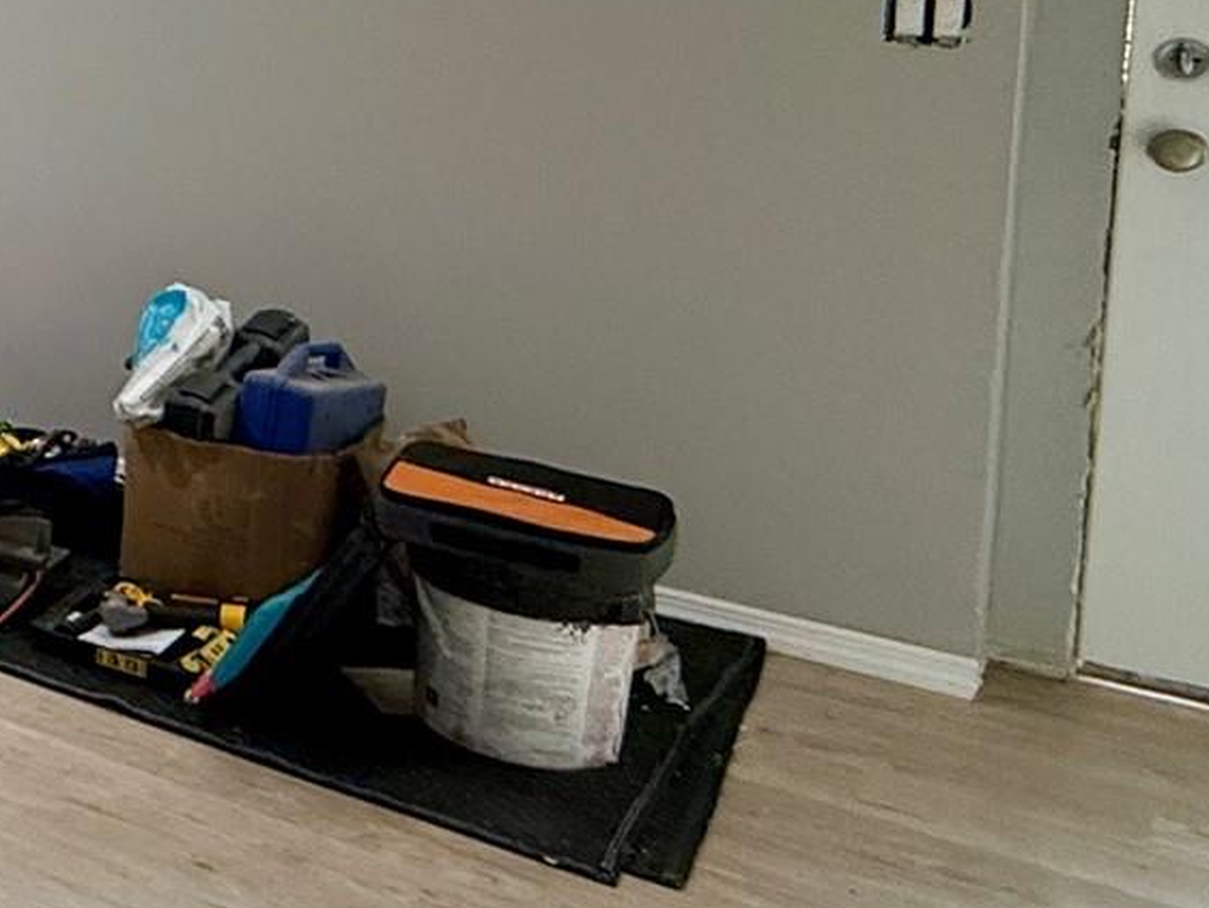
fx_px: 1782
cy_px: 43
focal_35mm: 51
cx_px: -669
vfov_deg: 27.3
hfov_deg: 25.9
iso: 200
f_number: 2.2
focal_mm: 2.22
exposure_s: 1/120
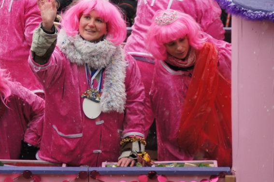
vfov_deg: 5.5
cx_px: 74
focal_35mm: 250
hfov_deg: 8.2
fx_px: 1900
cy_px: 59
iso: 1250
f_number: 5.6
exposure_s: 1/160
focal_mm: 105
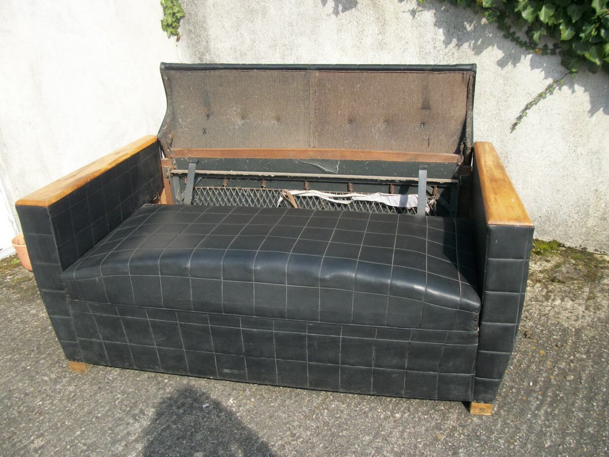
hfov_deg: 55.3
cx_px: 303
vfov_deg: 42.9
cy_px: 223
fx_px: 581
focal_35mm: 33
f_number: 8.8
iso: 80
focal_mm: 5.7
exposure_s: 1/80
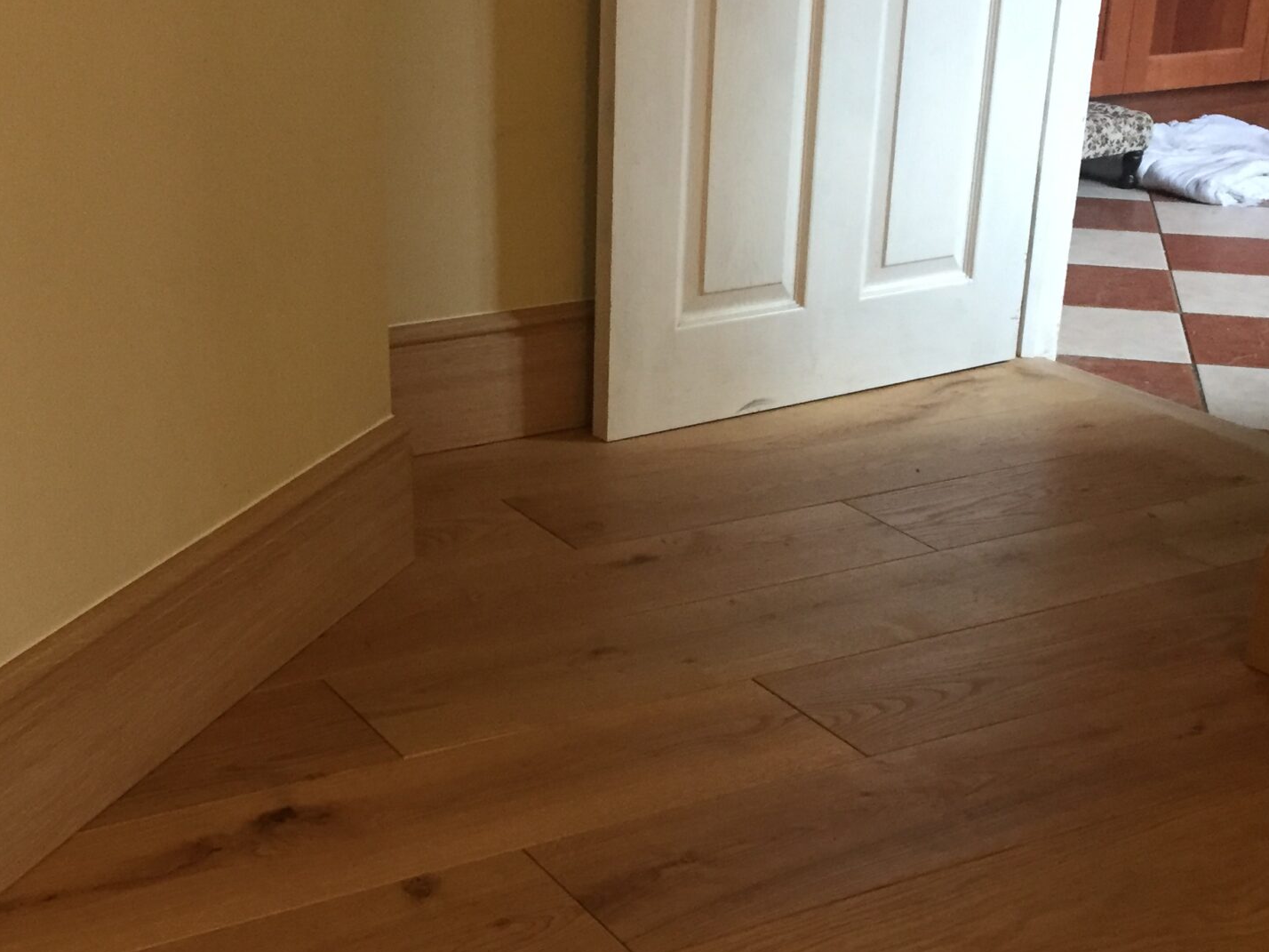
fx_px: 1906
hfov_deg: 36.8
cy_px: 680
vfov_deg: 27.7
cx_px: 623
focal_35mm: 52
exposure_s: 1/20
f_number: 2.2
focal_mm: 4.15
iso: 250
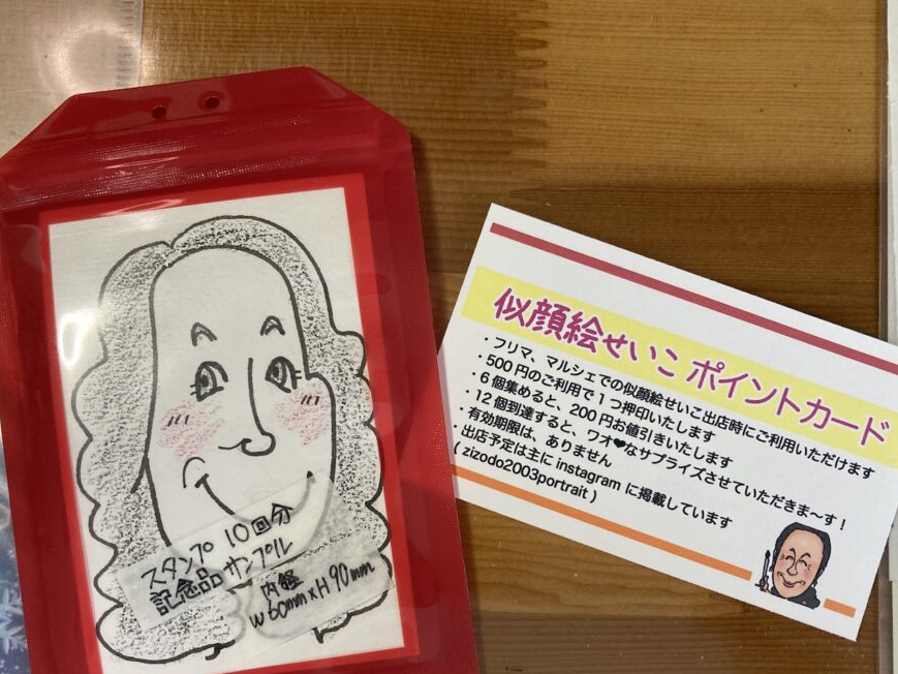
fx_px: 856
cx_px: 443
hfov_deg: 55.3
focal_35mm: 33
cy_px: 389
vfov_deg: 42.8
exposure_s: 1/59
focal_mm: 3.99
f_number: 1.8
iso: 100
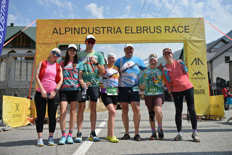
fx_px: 226
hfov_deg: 54.4
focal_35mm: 35
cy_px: 78
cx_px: 116
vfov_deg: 37.9
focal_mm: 35
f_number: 2.8
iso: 100
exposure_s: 1/2000
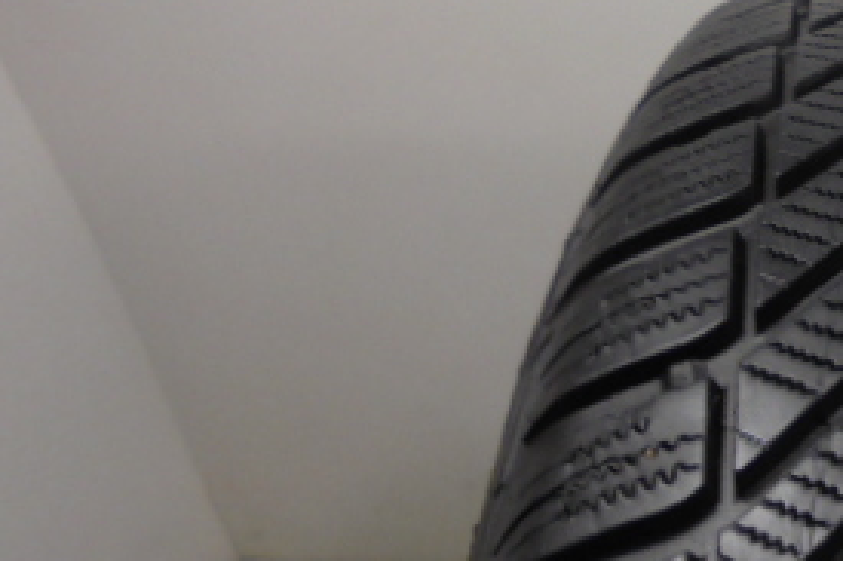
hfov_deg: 28.8
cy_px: 6
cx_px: 932
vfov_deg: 20.9
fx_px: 1474
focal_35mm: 63
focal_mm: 4.6
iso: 100
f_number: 3.5
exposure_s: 1/40
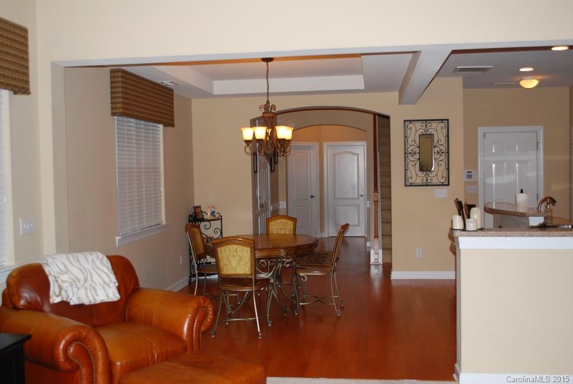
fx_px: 574
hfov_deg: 53.1
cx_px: 286
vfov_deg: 37.0
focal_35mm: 36
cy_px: 192
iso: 280
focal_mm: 24
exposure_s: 1/60
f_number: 4.2
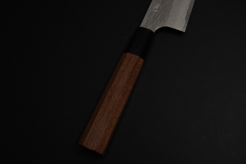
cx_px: 123
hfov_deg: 48.7
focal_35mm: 40
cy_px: 82
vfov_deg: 33.7
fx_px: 272
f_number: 5
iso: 800
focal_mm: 26.5
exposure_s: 1/160
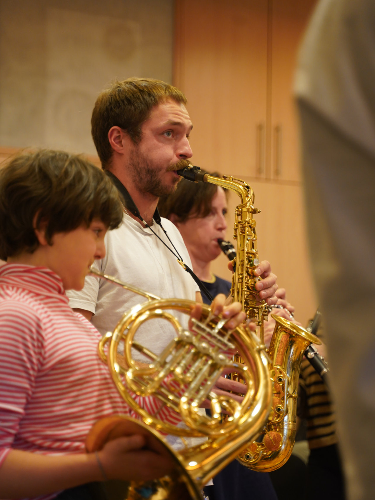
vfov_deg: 25.7
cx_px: 187
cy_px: 269
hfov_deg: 19.4
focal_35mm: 76
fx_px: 1098
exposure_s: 1/160
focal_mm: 70
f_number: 2.8
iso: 1600
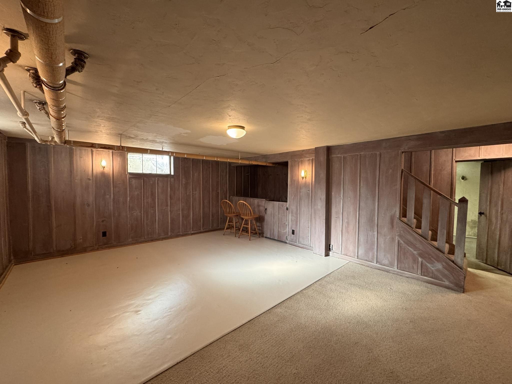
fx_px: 207
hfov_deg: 102.1
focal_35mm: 14
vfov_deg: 85.7
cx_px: 256
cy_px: 192
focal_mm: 2.22
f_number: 2.2
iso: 400
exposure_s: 1/60
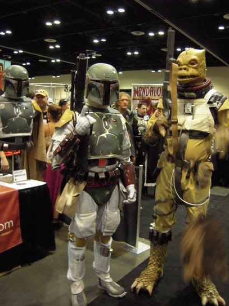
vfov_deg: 55.4
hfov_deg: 42.8
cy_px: 148
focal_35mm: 33
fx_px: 291
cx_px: 134
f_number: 2.7
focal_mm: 5
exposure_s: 1/20
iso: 800
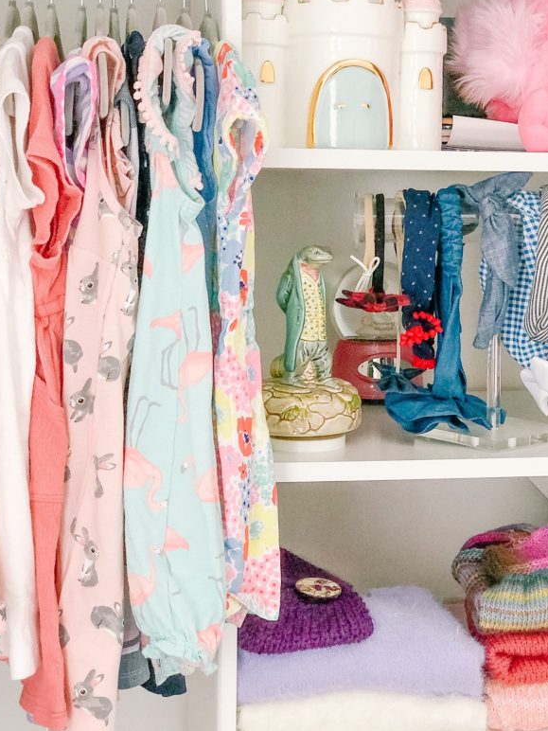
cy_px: 324
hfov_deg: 21.2
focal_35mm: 69
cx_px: 357
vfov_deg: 28.1
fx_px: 1456
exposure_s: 1/10
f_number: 2.4
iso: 160
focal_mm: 6
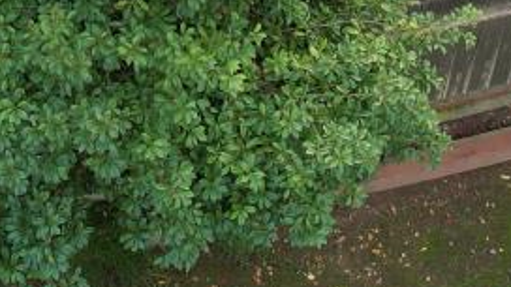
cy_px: -308
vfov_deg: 8.9
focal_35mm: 127
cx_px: 23
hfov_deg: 16.6
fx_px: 1721
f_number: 2.8
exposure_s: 1/100
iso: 110
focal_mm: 8.38
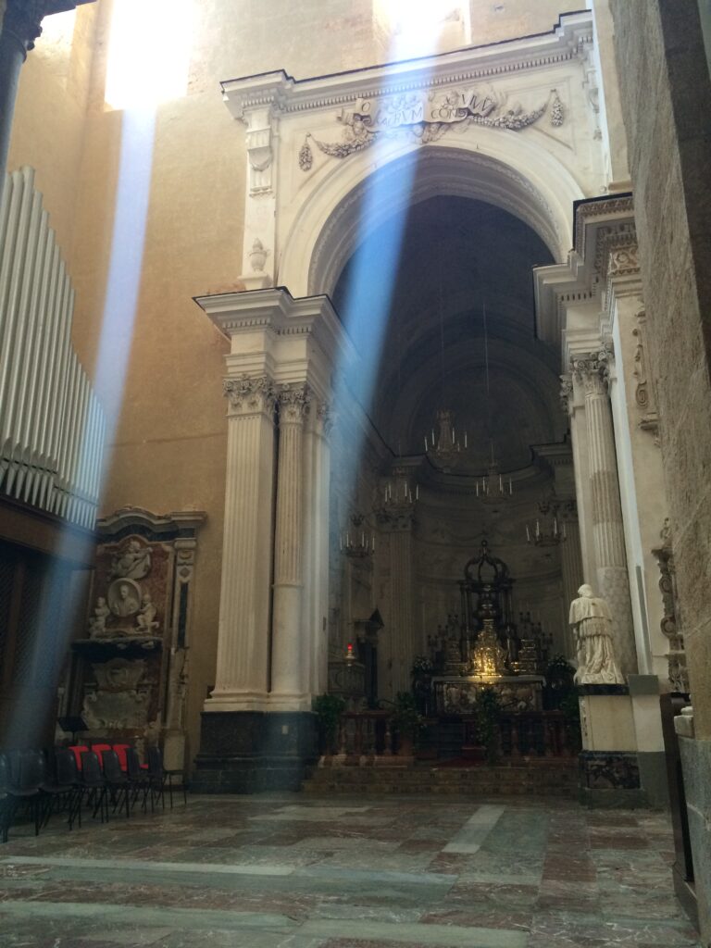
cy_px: 474
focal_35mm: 29
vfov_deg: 61.7
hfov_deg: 48.2
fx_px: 794
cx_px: 356
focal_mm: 4.15
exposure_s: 1/33
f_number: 2.2
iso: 200
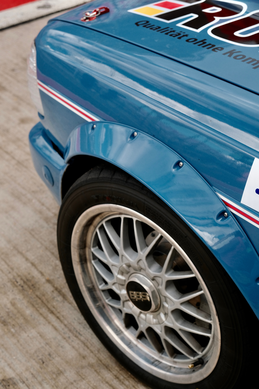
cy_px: 194
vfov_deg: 36.2
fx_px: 593
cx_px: 130
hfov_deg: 24.6
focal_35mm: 55
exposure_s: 1/640
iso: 640
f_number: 5
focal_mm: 36.5
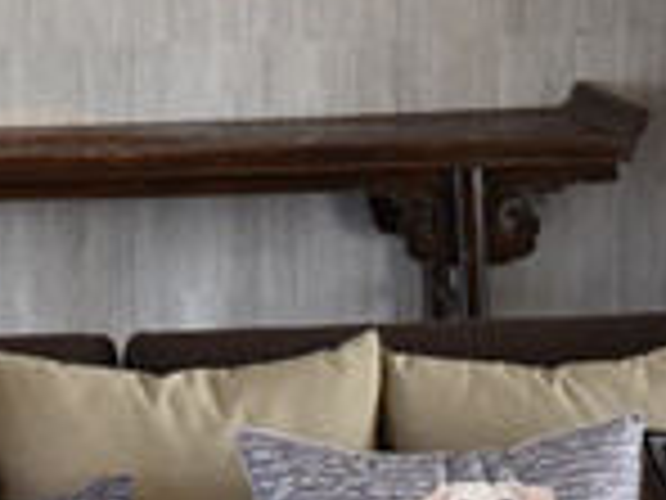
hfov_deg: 16.6
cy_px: -162
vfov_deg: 12.3
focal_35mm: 117
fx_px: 2251
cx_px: 54
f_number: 5
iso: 400
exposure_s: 1/100
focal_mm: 20
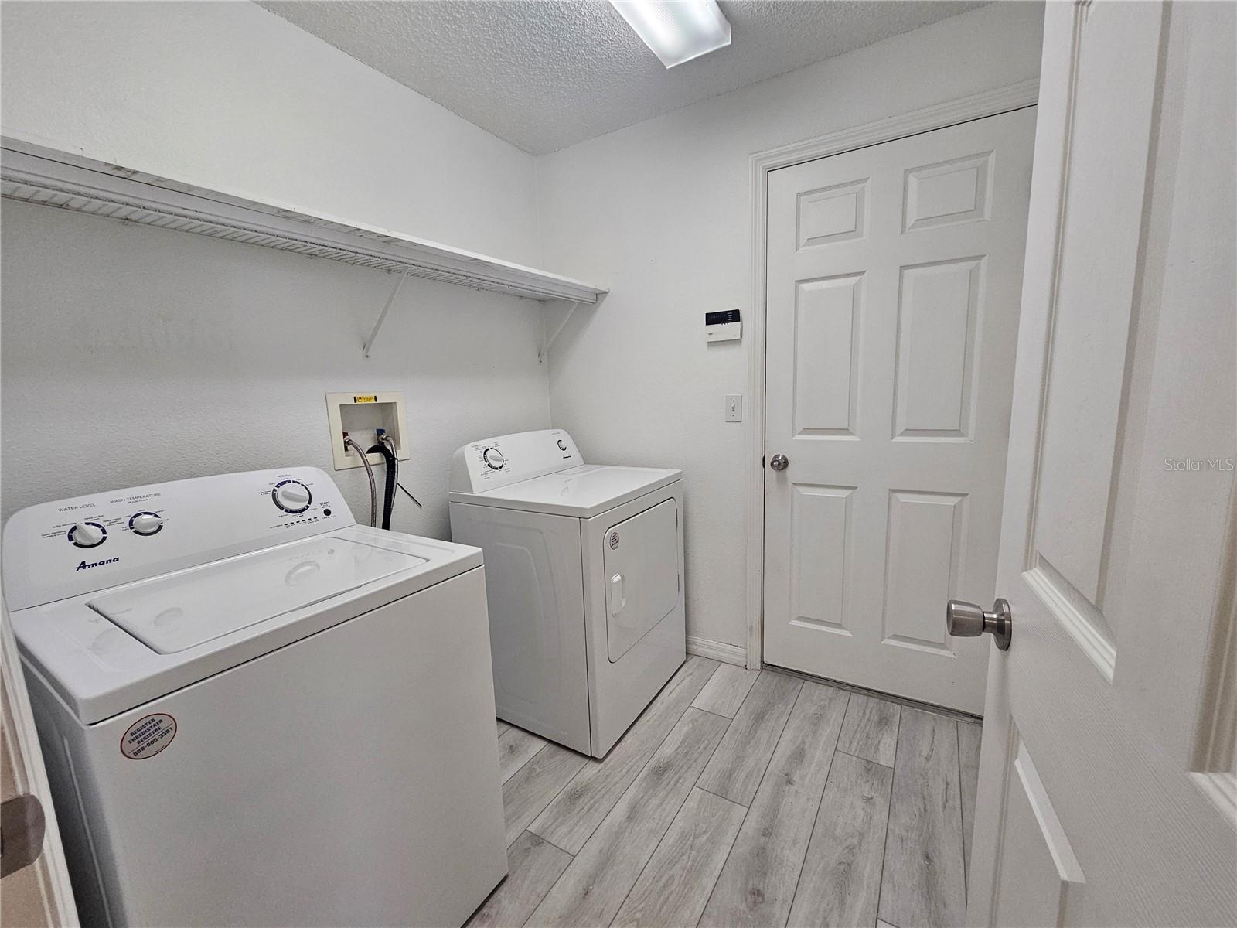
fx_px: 465
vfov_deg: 89.9
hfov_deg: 106.2
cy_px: 464
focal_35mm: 13
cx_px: 618
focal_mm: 2.2
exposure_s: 1/60
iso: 320
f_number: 2.2
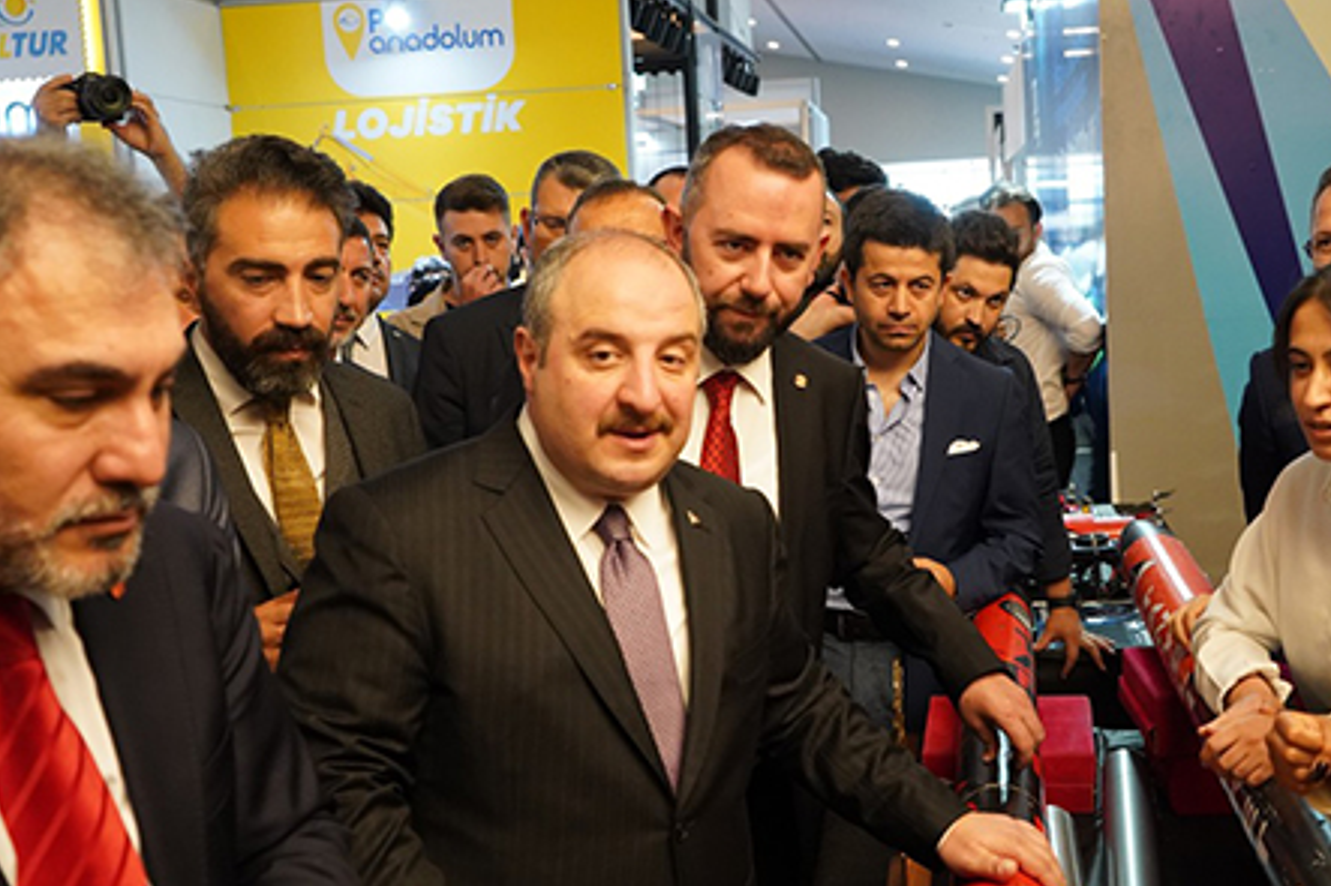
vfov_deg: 32.6
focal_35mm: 41
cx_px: 780
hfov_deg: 47.2
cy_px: 423
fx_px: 1515
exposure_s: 1/250
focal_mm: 32
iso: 5000
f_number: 4.5
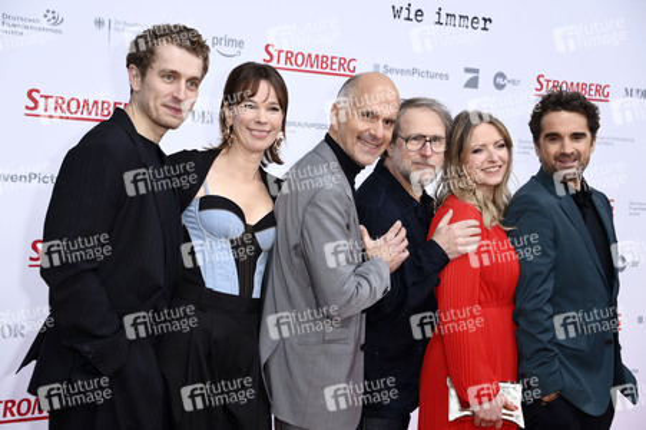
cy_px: 215
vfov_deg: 17.5
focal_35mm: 78
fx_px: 1399
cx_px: 323
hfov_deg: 26.0
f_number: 5
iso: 640
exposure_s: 1/250
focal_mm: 78
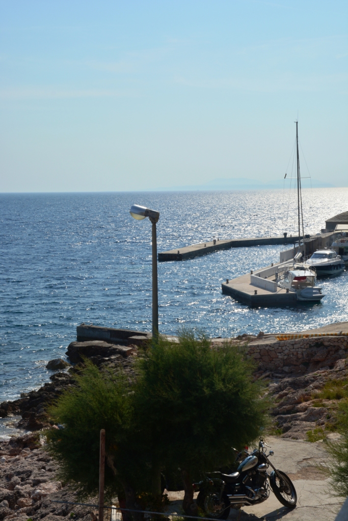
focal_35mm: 63
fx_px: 913
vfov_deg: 31.9
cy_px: 260
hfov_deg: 21.6
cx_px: 174
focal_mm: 42
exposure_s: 1/160
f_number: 13
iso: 200
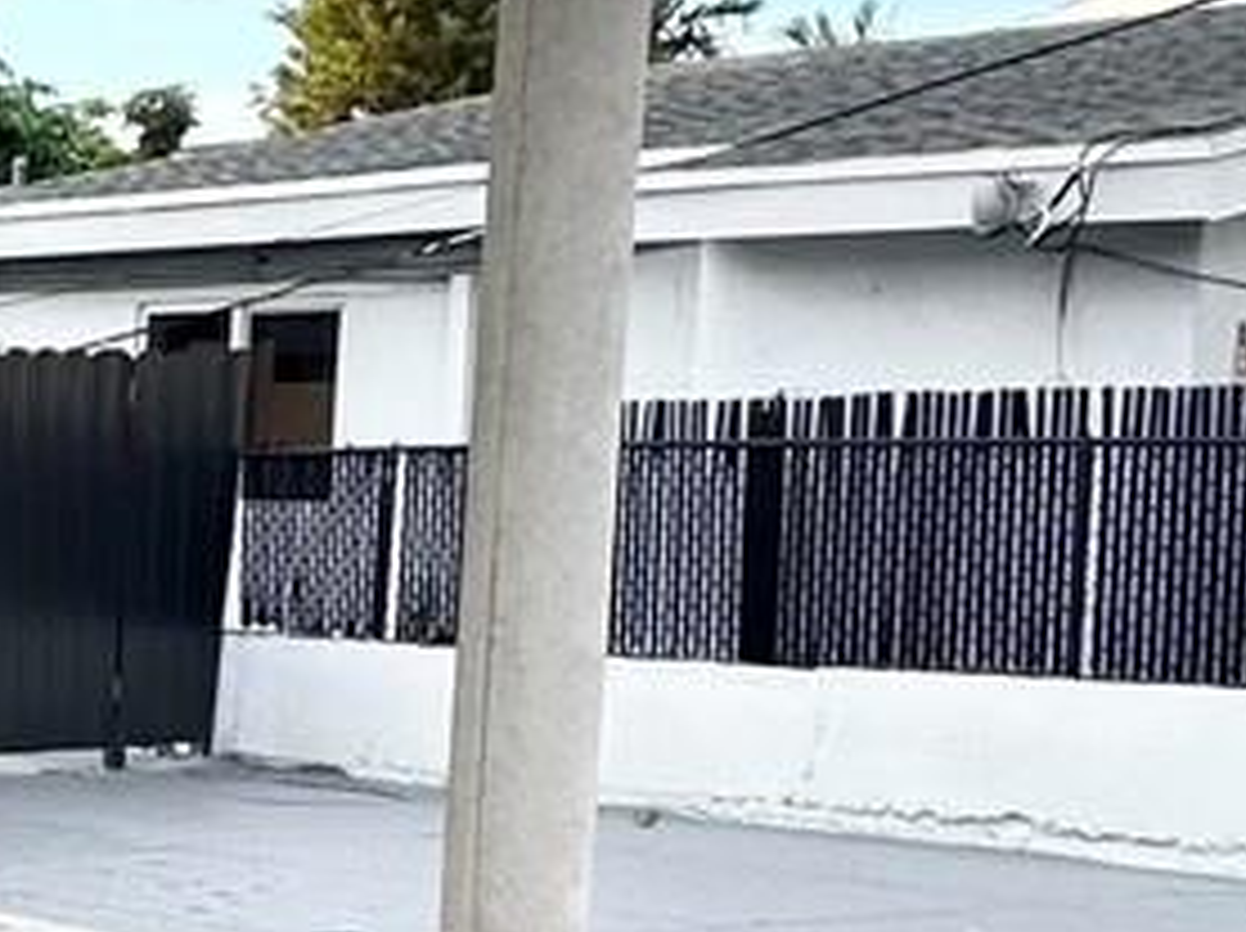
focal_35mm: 81
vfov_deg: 18.1
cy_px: 653
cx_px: -1417
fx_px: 2912
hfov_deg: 16.5
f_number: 2.2
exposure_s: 1/198
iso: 40
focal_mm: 2.22
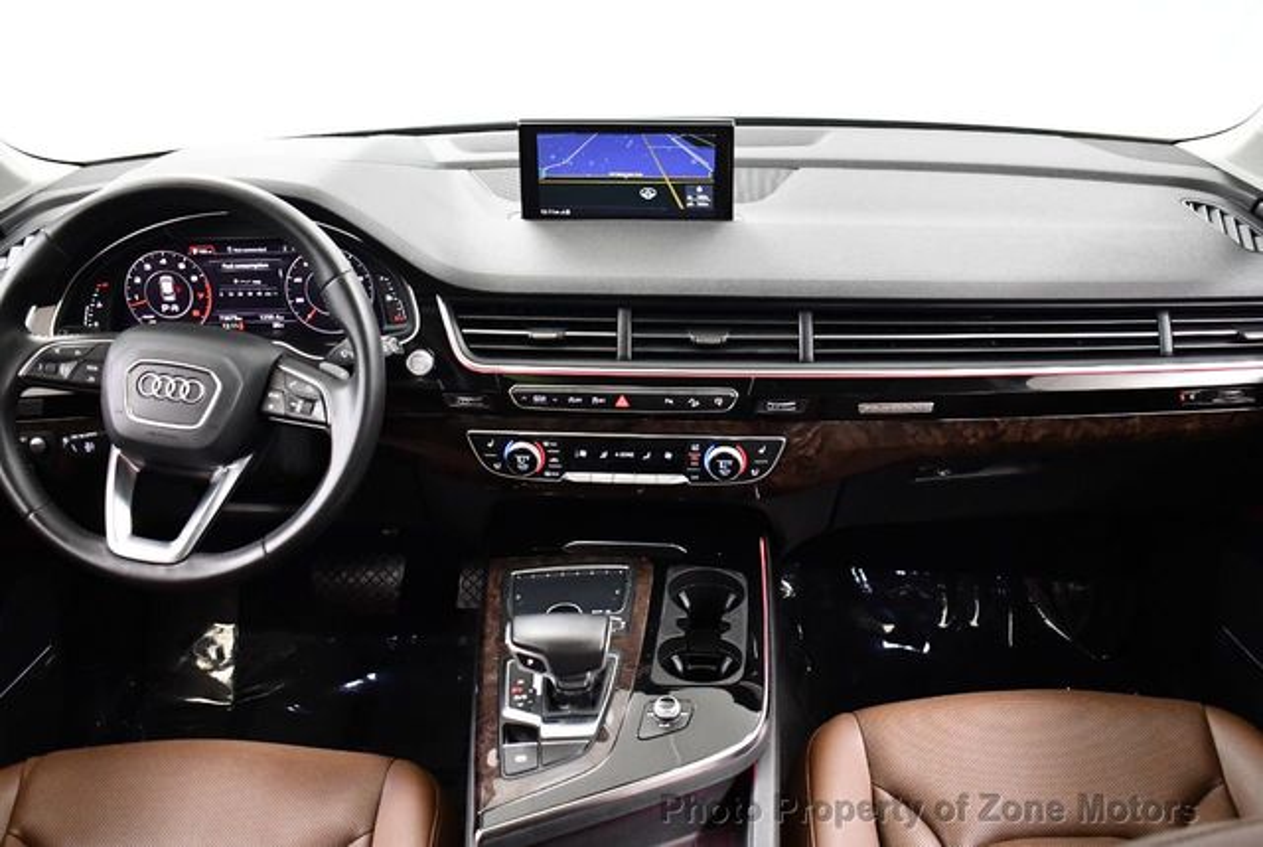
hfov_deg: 53.1
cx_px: 632
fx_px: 1265
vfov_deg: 37.0
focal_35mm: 36
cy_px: 424
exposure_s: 1/60
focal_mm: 18
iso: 3200
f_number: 3.5
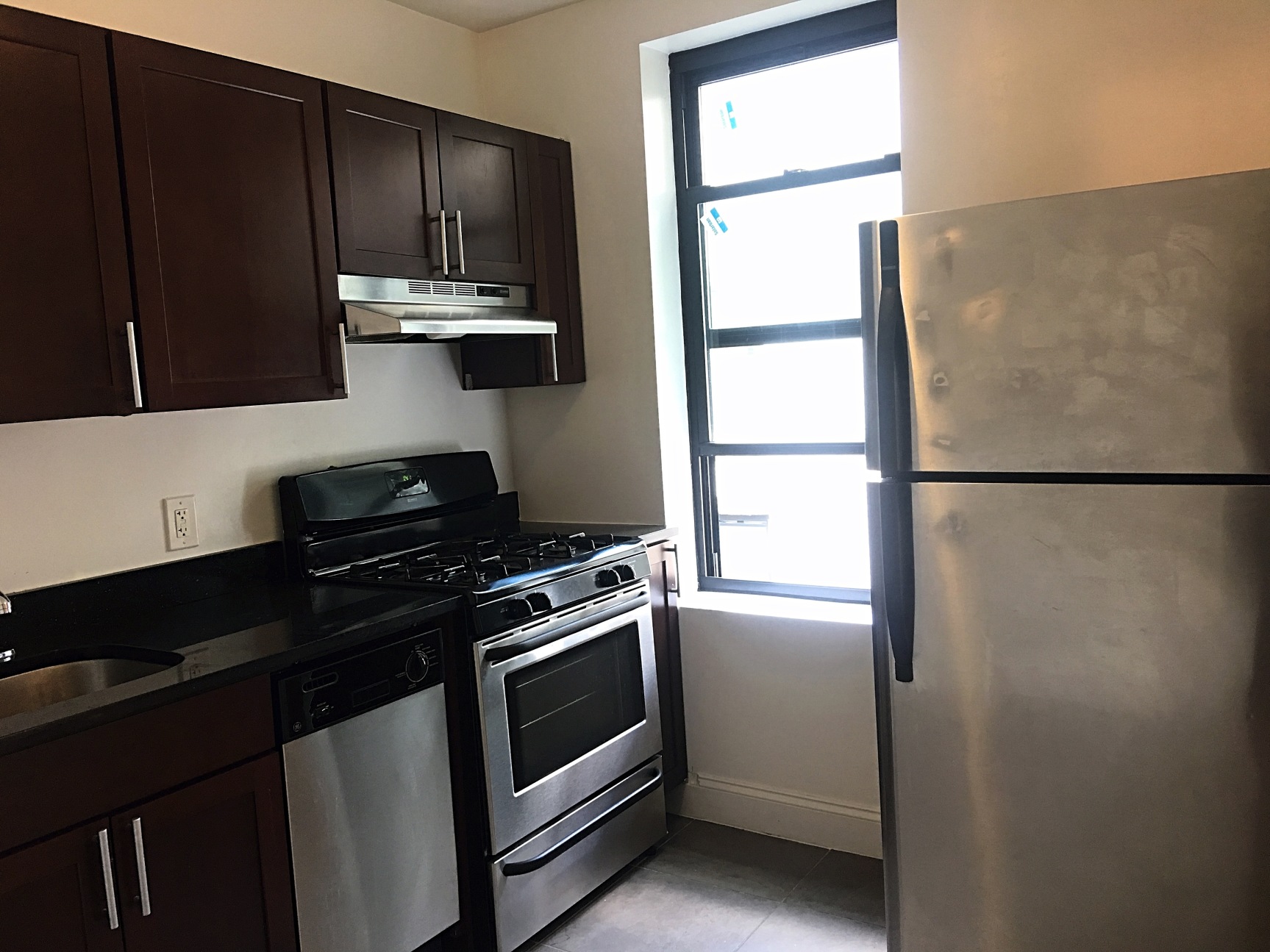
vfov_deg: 48.2
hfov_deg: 61.7
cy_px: 476
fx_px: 1064
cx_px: 635
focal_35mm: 29
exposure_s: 1/15
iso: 64
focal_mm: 4.15
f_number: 2.2
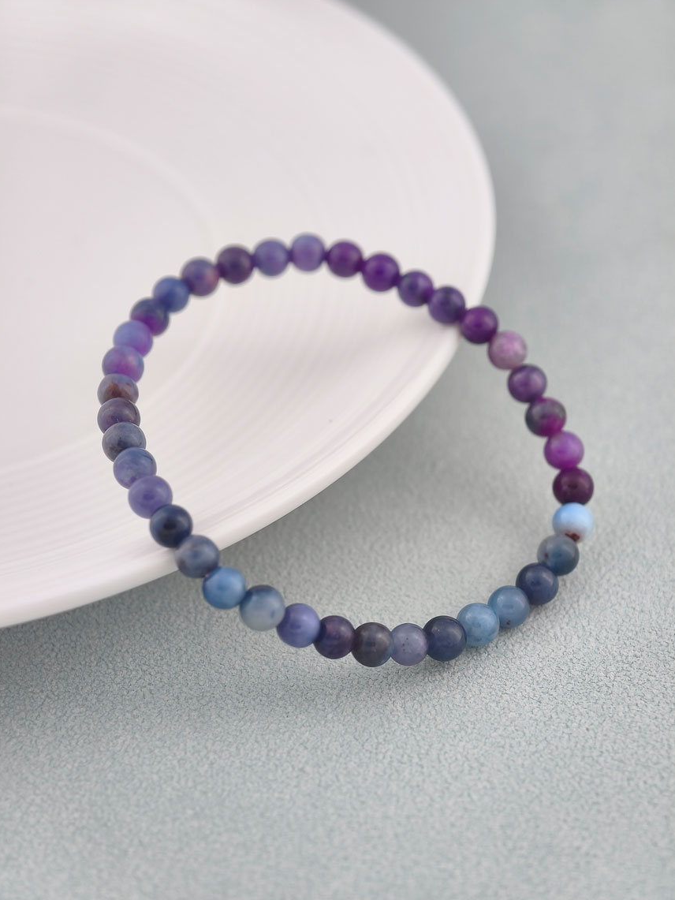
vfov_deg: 22.8
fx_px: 2236
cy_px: 452
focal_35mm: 86
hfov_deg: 17.2
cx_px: 334
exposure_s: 1/160
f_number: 2.67
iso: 125
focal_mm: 22.48
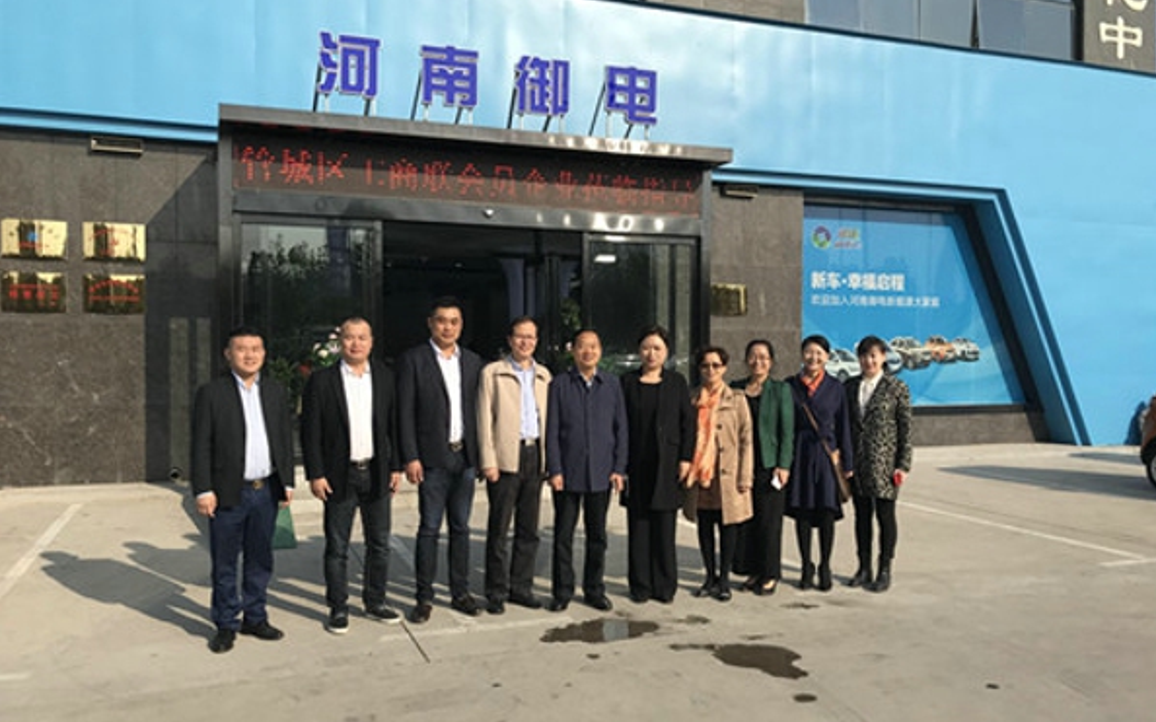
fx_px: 945
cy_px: 379
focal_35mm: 30
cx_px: 582
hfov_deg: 62.9
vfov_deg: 41.8
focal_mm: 3.99
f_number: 1.8
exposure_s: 1/2519
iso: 20
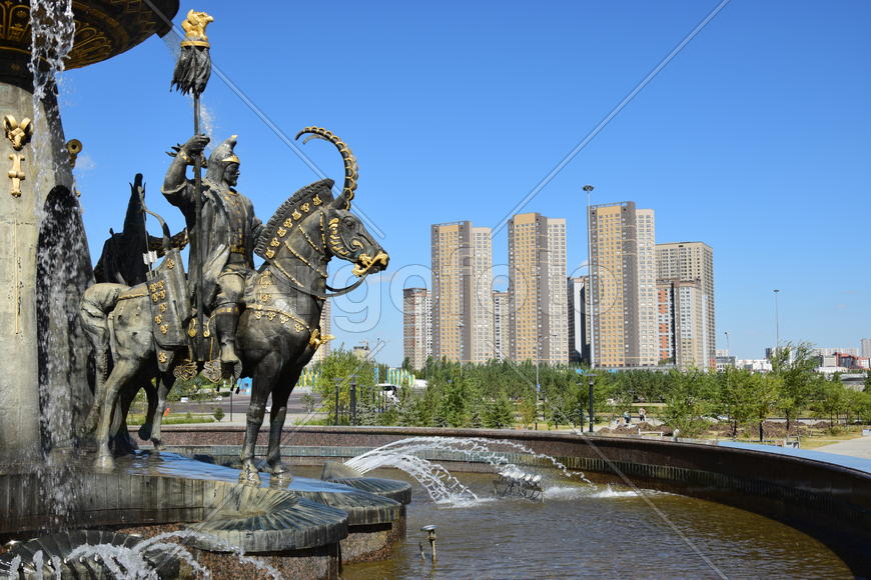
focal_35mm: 39
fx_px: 944
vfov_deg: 34.2
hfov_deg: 49.6
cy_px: 290
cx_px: 436
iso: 100
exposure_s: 1/250
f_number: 9
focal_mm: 26
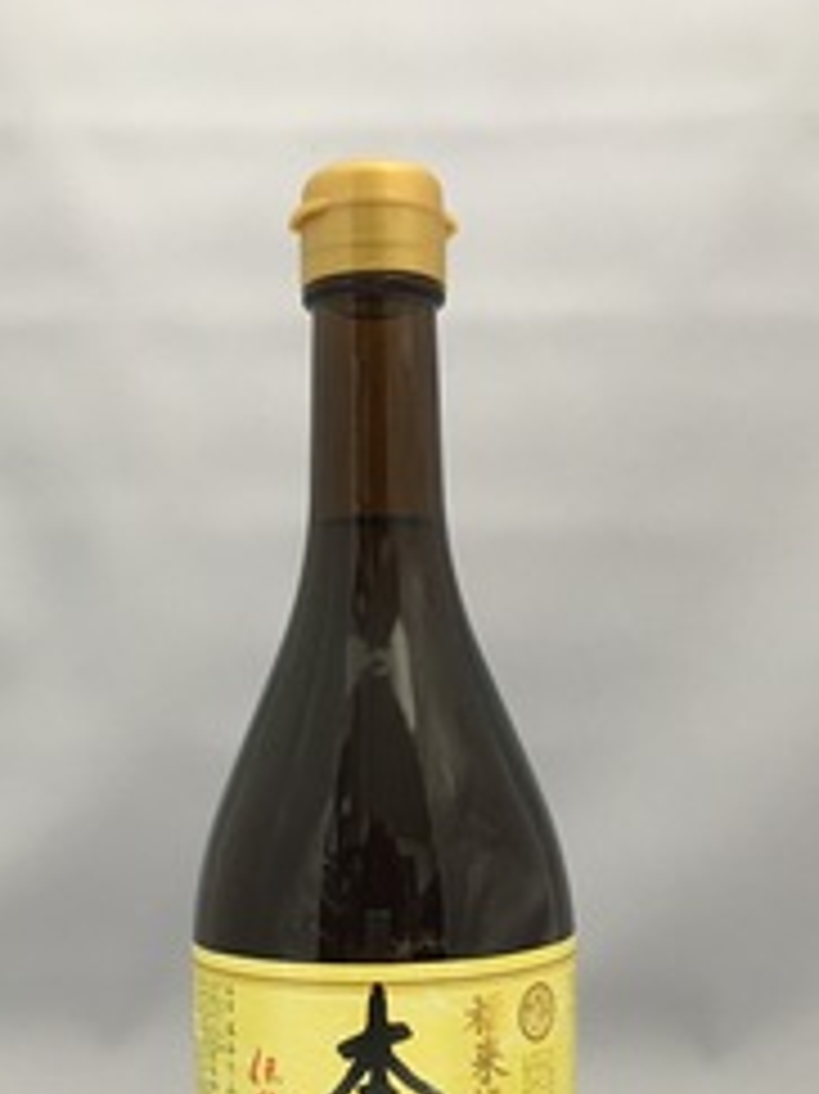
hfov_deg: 33.6
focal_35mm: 43
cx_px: 382
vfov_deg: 42.9
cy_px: 774
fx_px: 1358
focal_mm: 4.15
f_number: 2.2
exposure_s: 1/15
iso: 200
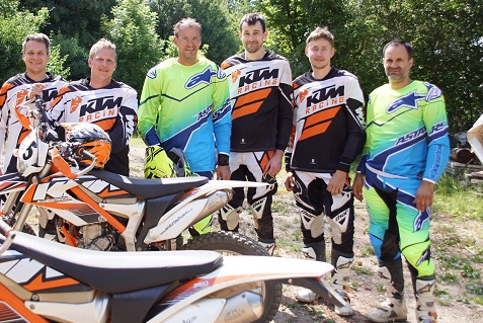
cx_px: 188
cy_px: 136
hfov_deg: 40.9
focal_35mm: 48
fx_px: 645
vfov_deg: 28.1
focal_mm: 24
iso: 100
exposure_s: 1/160
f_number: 4
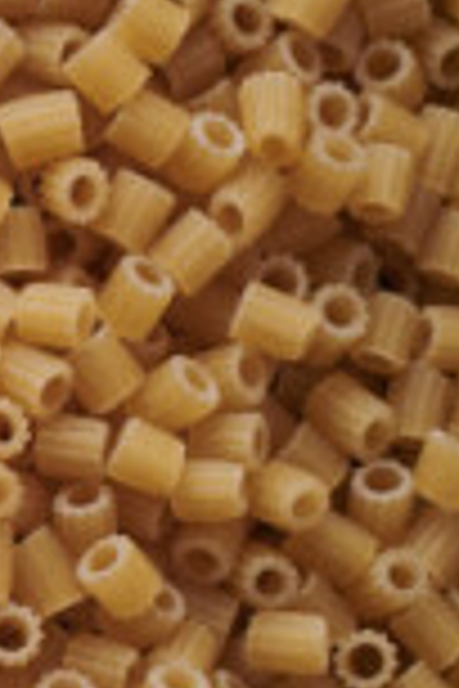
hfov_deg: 4.8
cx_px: -1323
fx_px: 4991
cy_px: 639
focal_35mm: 261
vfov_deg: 7.9
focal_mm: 50
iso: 160
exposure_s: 1/100
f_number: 8
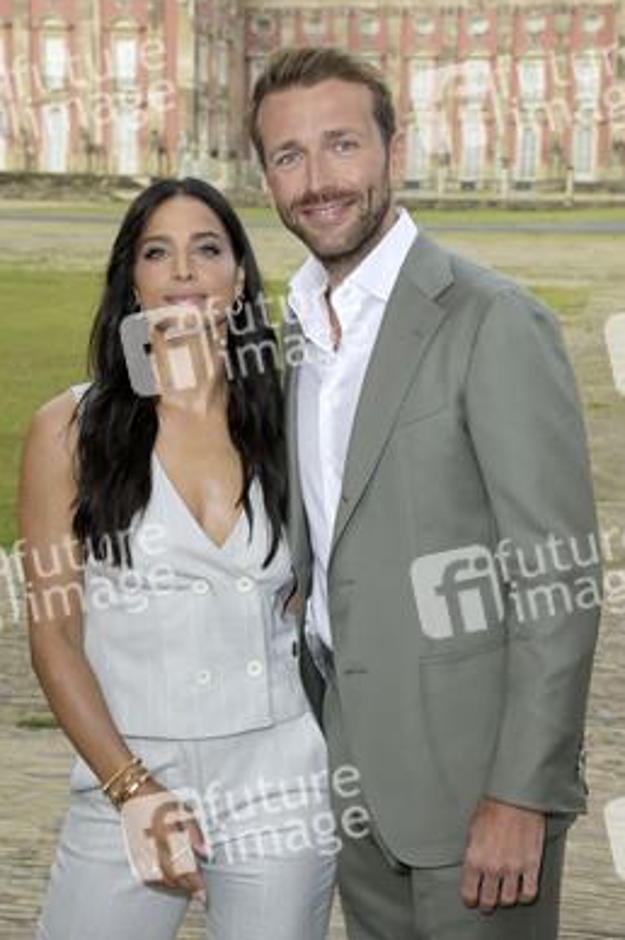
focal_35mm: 64
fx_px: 1670
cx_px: 315
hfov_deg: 21.2
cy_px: 460
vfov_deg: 31.4
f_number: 8
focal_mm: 62
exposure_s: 1/250
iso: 500
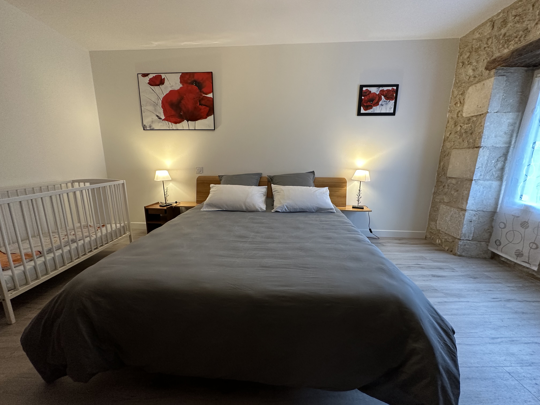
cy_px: 202
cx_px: 270
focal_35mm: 14
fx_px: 218
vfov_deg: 85.7
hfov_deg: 102.1
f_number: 2.2
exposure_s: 1/50
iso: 250
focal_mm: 2.22
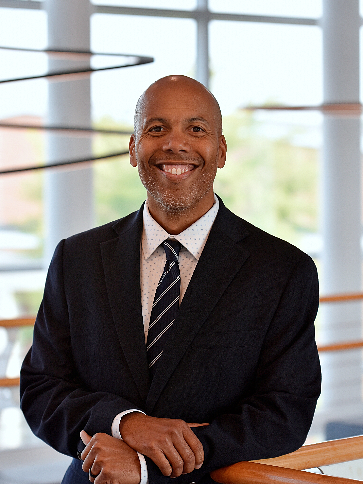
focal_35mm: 123
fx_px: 1713
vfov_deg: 16.1
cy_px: 259
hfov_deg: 12.1
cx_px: 182
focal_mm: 75
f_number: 3.2
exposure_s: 1/250
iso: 400
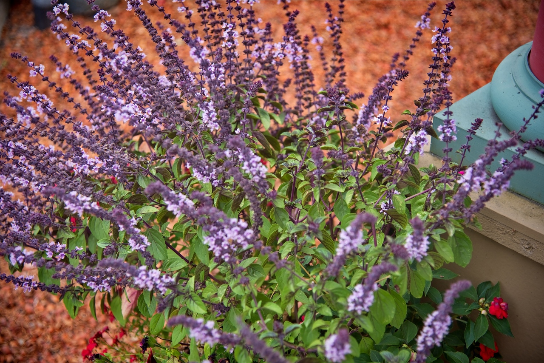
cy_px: 182
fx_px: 997
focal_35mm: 66
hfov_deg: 30.5
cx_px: 272
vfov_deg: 20.6
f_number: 4
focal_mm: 66
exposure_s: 1/160
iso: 280
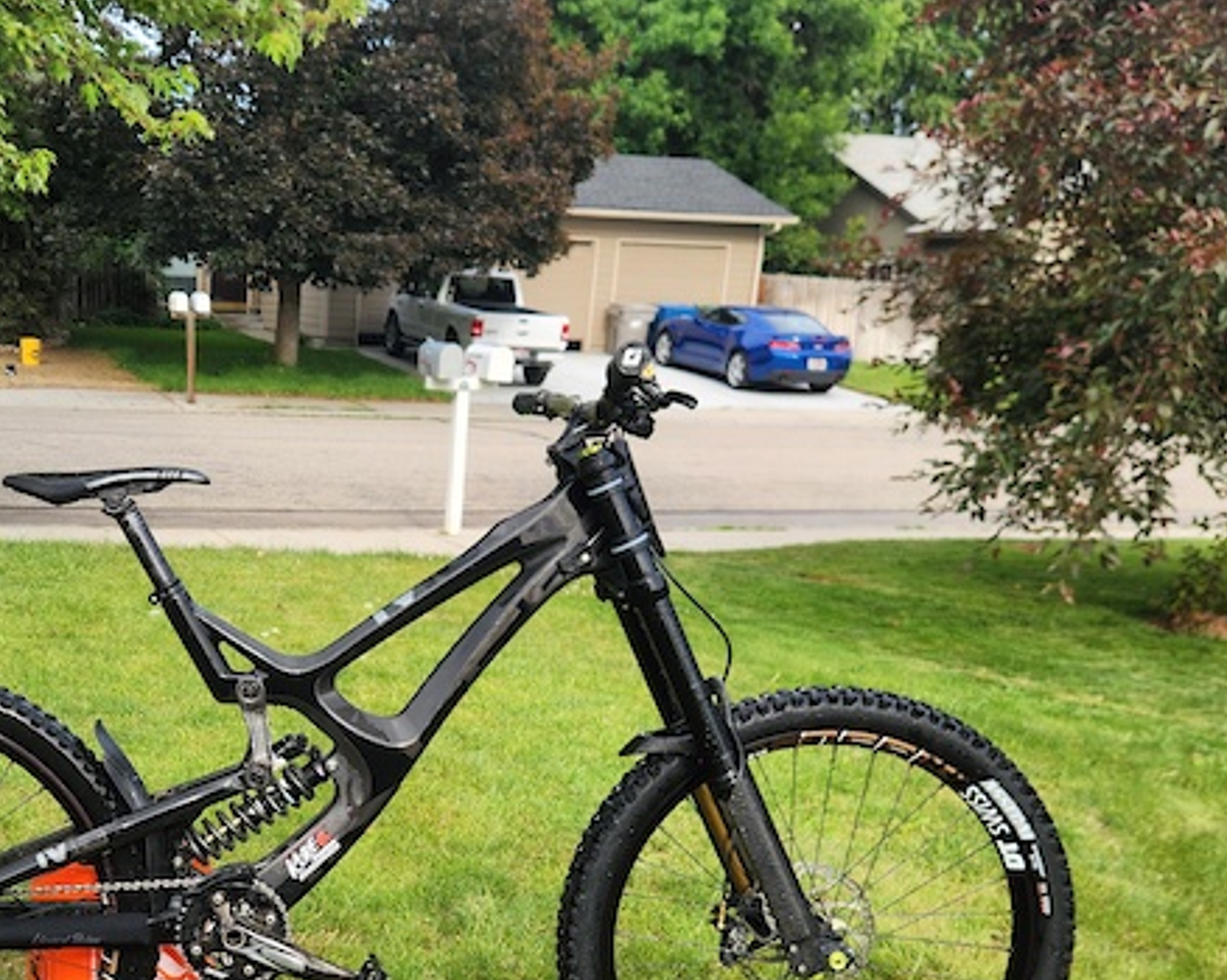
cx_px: 328
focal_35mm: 41
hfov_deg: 43.6
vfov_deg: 35.2
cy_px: 795
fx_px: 1488
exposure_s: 1/359
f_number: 1.8
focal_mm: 5.4
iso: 20
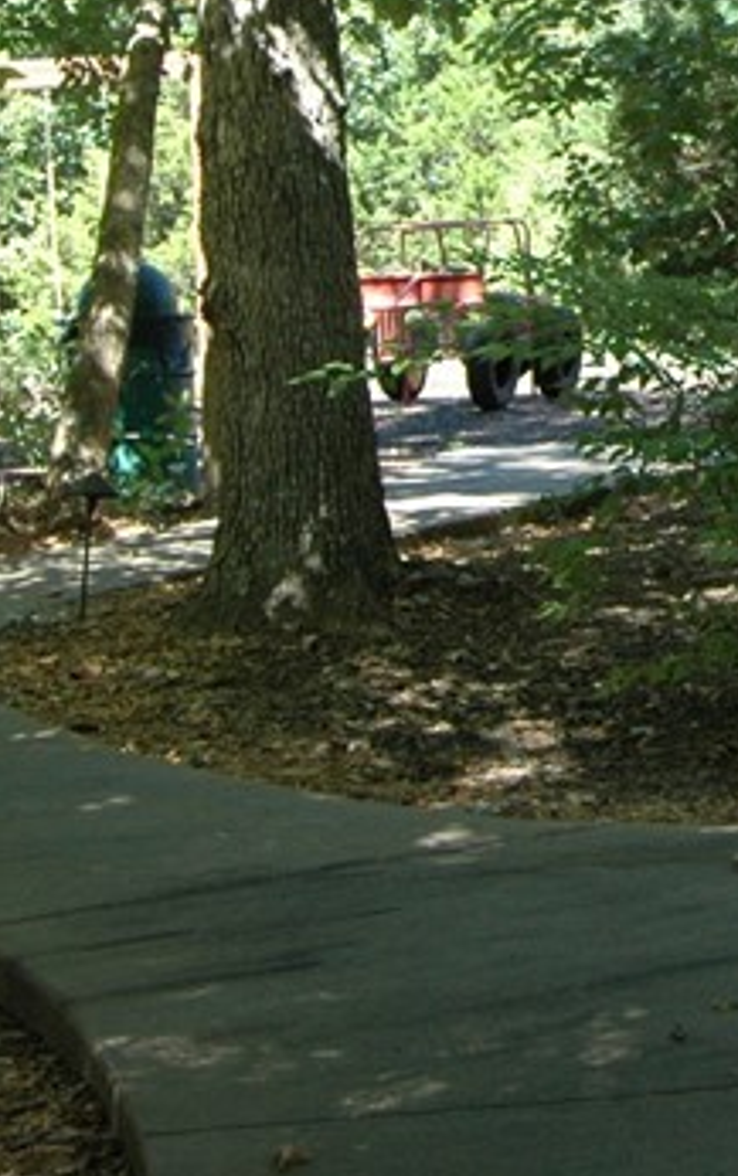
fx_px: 3692
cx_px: 862
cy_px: 88
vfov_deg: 17.8
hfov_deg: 11.2
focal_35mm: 115
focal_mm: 24
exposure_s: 1/125
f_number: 5.6
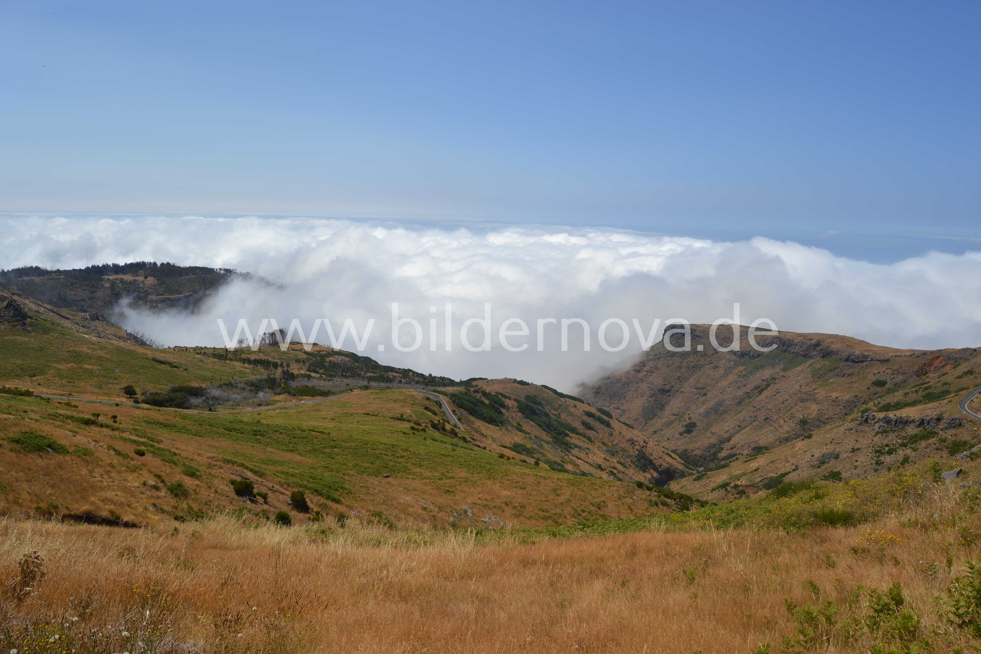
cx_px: 490
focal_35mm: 27
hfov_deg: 67.4
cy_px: 327
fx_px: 736
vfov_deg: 47.9
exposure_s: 1/320
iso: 100
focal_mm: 18
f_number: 9
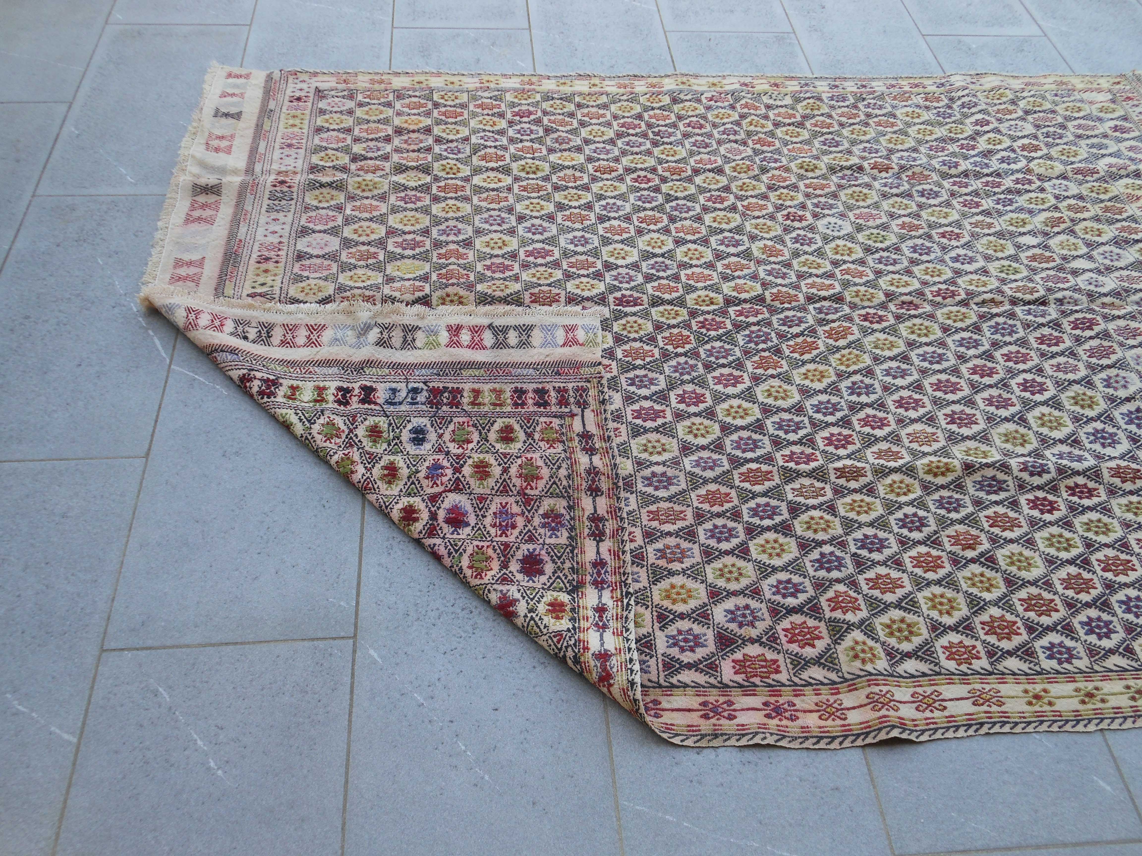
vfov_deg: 48.2
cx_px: 571
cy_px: 428
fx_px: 957
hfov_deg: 61.7
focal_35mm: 29
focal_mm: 5.2
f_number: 3.3
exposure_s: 1/160
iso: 80
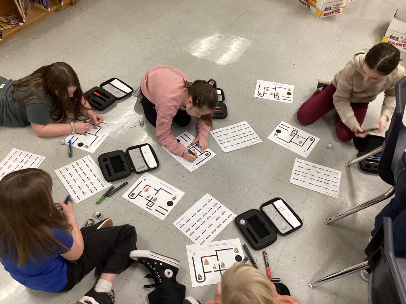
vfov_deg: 45.4
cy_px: 152
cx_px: 203
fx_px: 364
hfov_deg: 58.4
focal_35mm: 31
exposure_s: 1/60
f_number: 2.4
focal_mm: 3.3
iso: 200
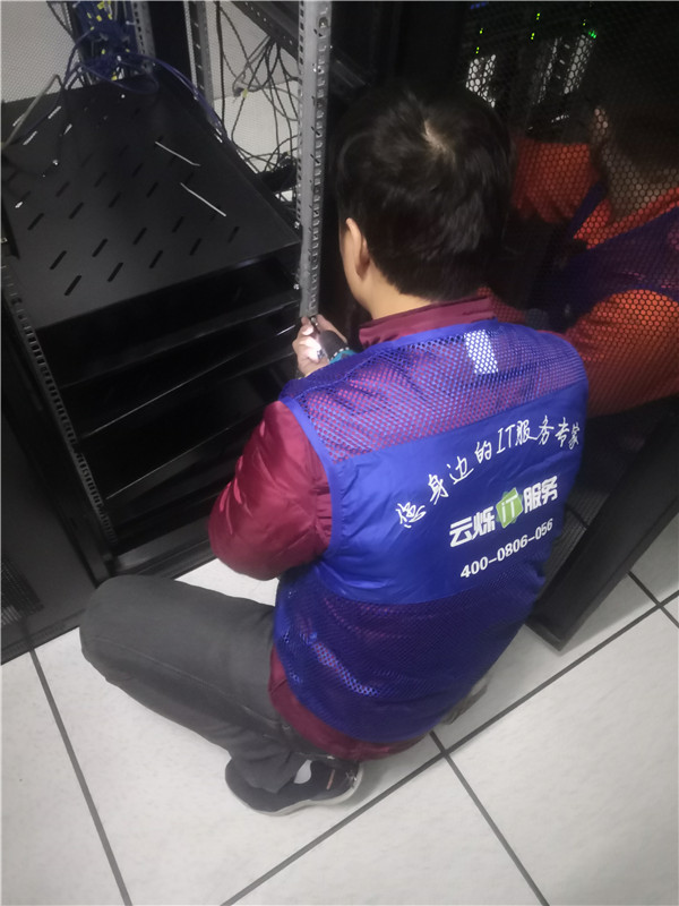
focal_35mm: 27
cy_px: 453
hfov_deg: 51.4
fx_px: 706
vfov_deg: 65.3
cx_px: 340
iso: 2000
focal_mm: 3.95
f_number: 1.8
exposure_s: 1/12.5
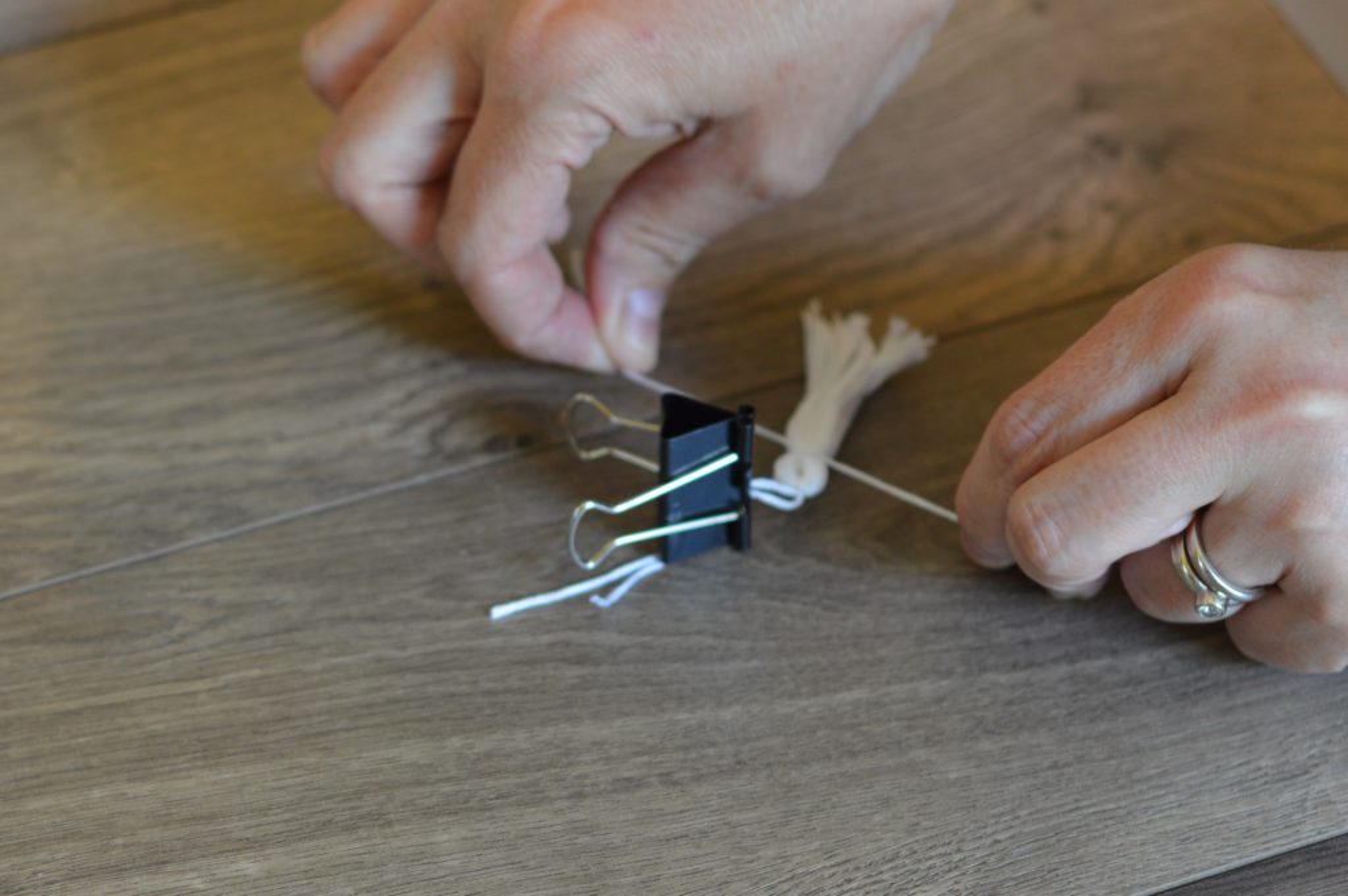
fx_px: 2806
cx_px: 674
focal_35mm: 75
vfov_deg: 18.2
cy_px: 448
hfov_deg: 27.0
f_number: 2.5
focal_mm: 50
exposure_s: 1/60
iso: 400
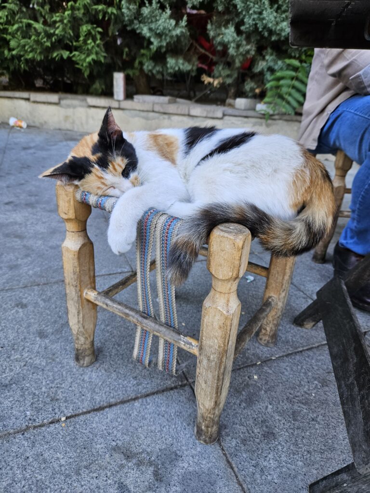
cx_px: 185
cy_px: 246
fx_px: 328
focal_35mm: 23
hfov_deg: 58.9
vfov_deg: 73.9
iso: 160
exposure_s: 1/359
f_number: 1.8
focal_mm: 5.4
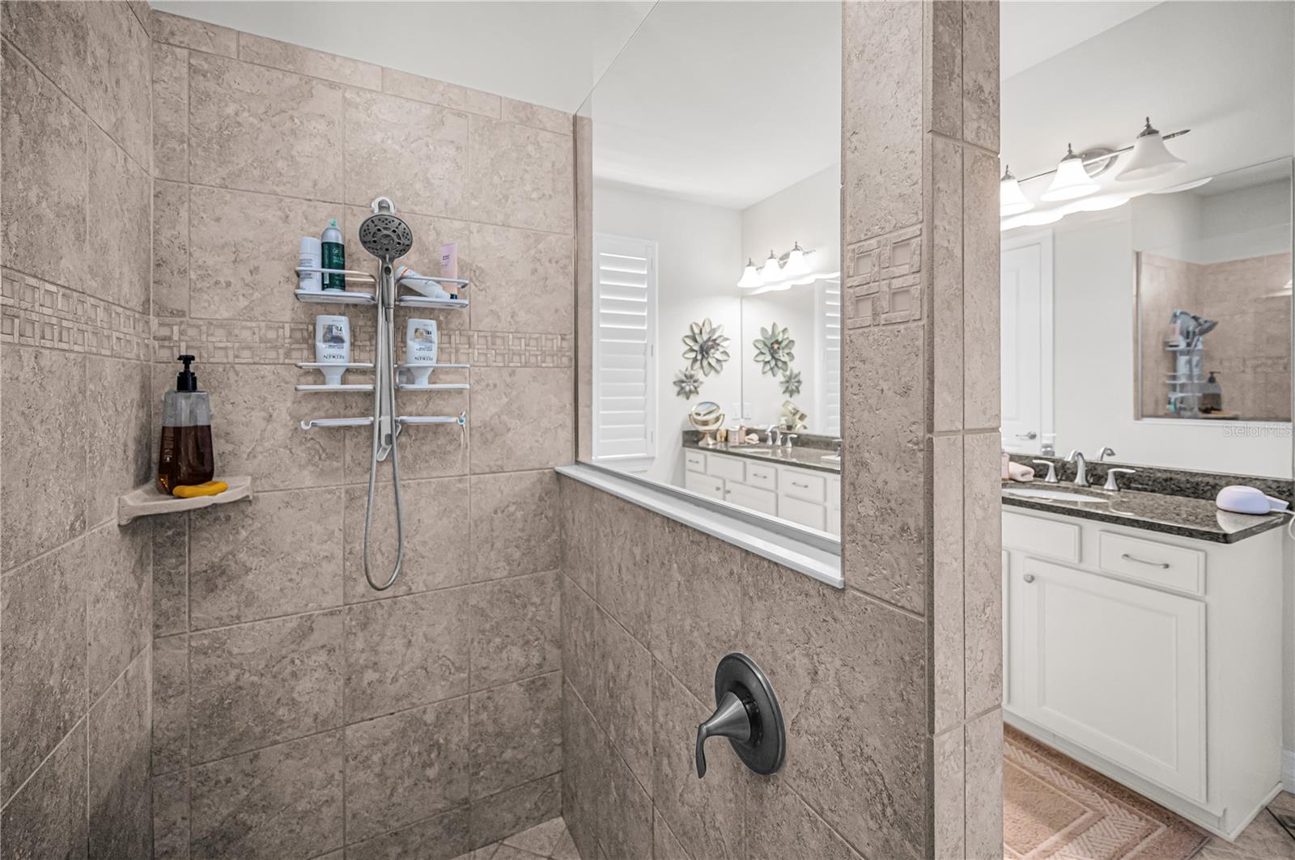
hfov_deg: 104.3
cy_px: 430
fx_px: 503
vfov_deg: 81.1
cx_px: 648
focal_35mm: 14
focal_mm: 14
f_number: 4
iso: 1000
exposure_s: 1/125
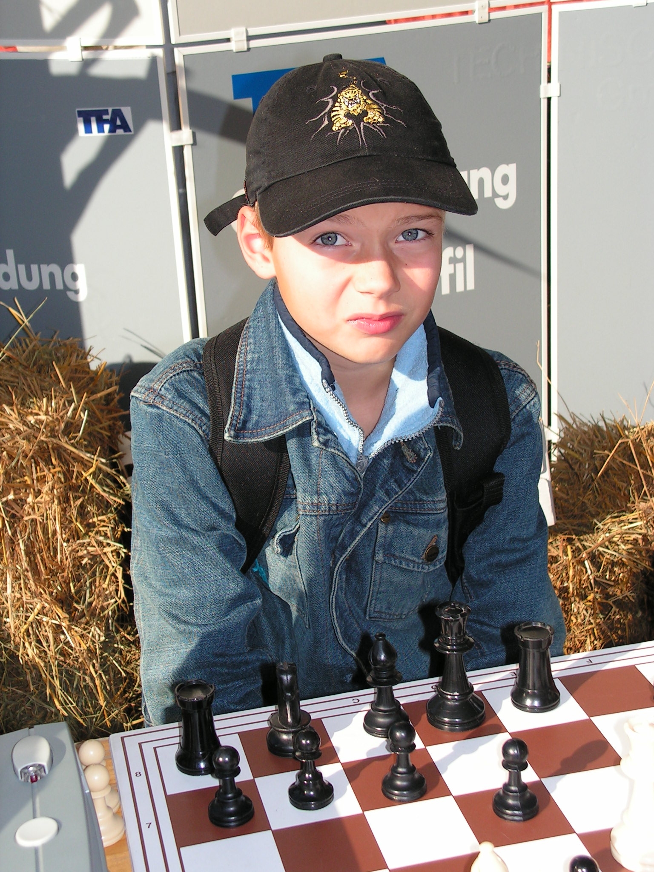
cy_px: 436
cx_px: 327
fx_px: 1436
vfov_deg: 33.8
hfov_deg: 25.7
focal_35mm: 57
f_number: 3.3
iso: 64
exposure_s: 1/800
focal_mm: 9.6
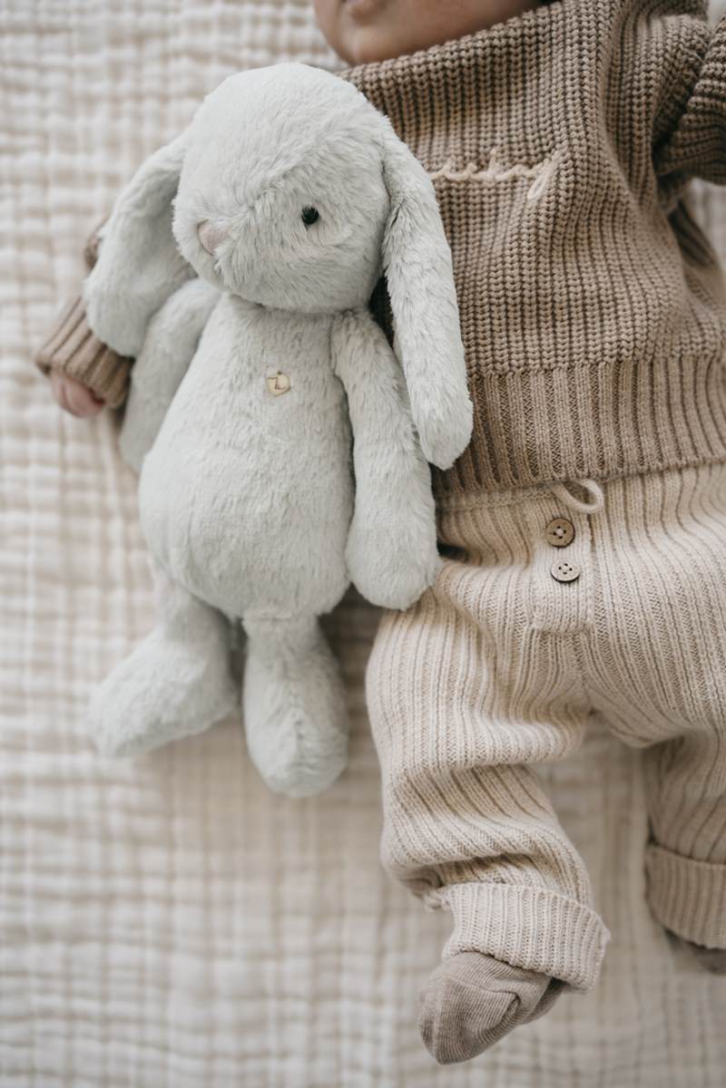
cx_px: 363
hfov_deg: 37.9
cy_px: 544
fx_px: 1059
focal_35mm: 35
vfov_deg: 54.4
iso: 320
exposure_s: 1/200
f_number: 2.8
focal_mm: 35
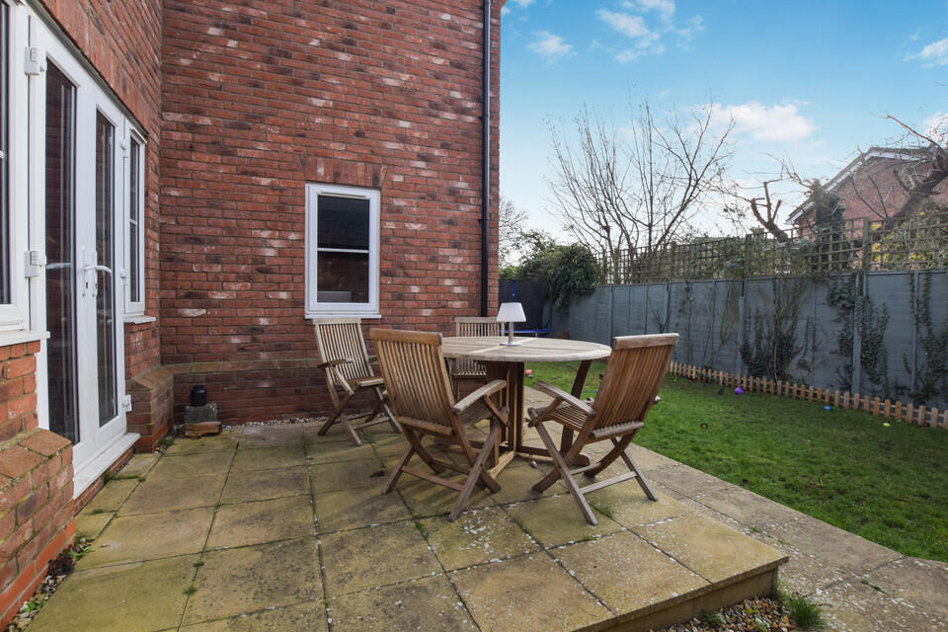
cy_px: 313
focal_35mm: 16
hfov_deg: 96.7
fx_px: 421
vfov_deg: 73.7
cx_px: 467
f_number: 8
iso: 360
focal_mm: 10
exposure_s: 1/250
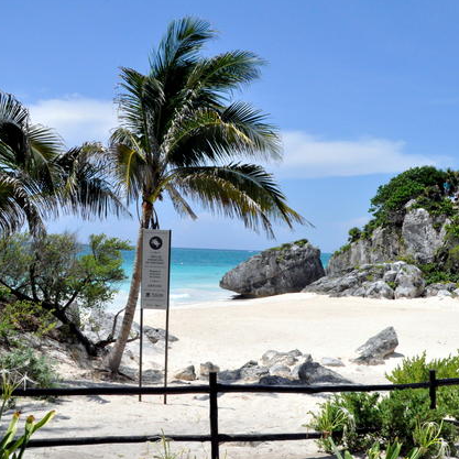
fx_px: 645
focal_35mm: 43
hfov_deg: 38.7
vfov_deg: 39.2
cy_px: 230
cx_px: 306
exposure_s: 1/1250
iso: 1600
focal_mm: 22
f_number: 18
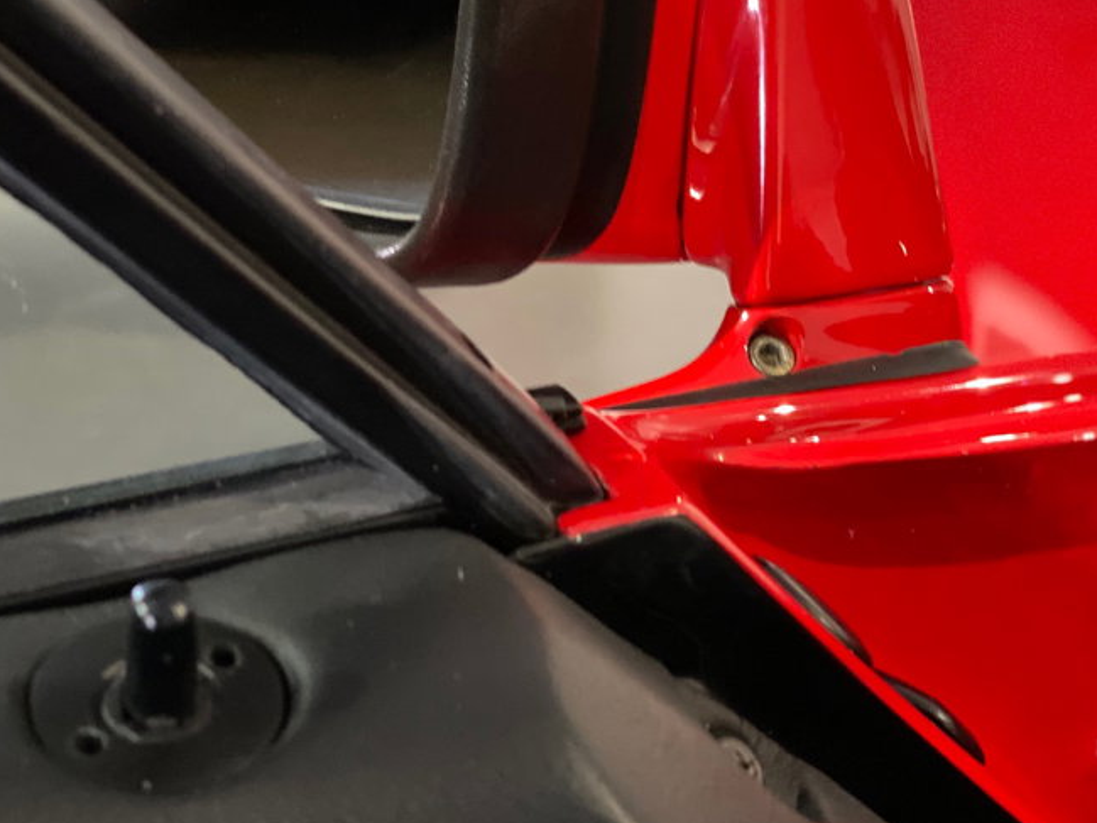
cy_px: 253
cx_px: 590
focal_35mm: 82
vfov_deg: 17.9
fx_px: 2599
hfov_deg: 23.8
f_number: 2
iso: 400
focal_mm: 6
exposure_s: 1/15
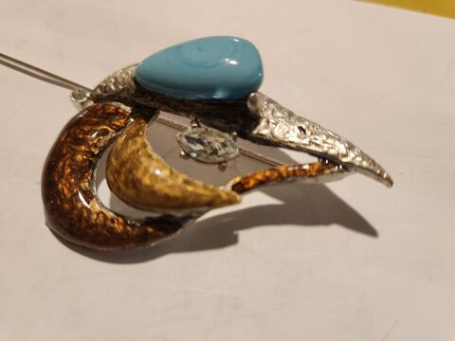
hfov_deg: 73.9
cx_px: 228
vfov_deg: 58.9
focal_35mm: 23
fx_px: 302
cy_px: 170
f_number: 1.8
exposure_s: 1/100
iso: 500
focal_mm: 5.4
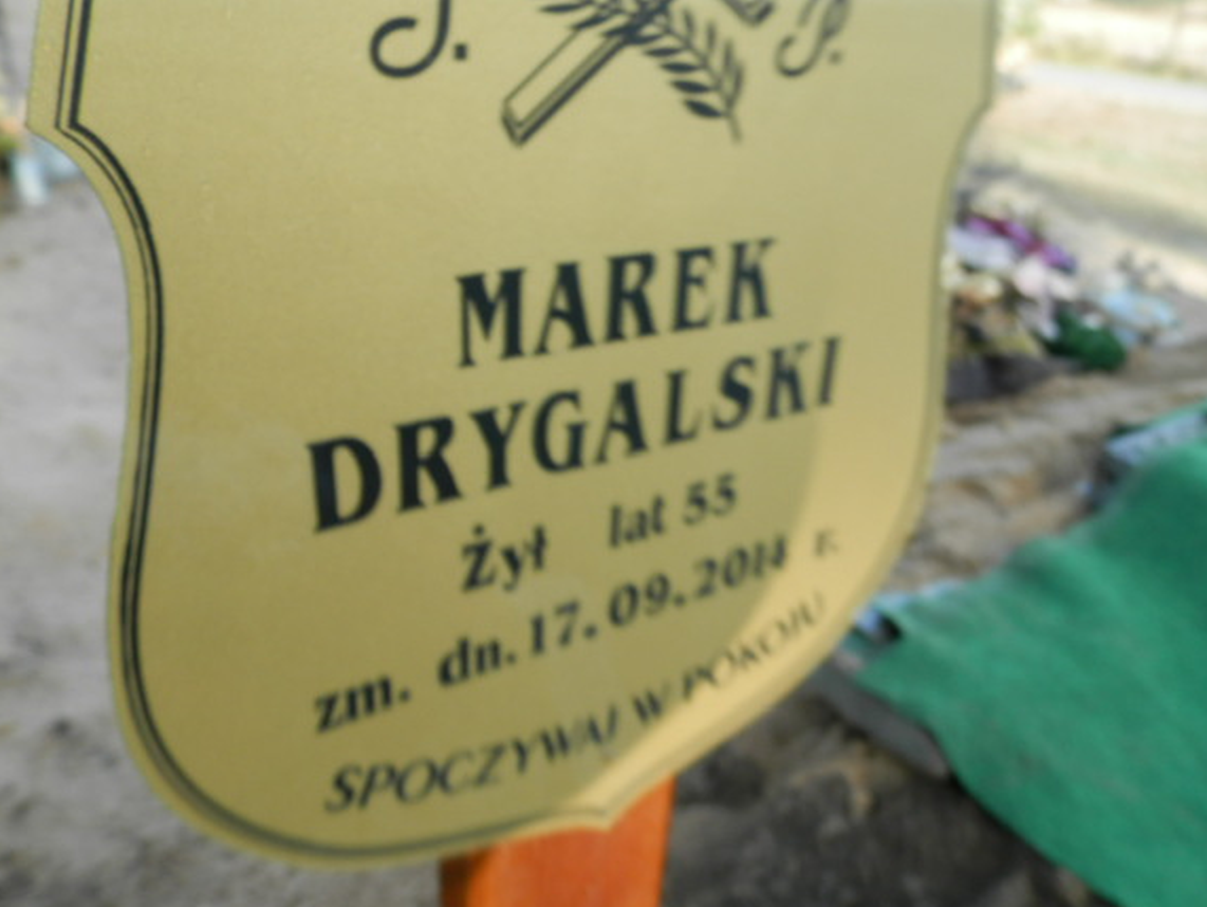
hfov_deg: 63.4
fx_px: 977
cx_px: 619
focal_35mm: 28
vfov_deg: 49.8
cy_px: 455
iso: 80
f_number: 3.1
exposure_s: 1/125
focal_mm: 4.5
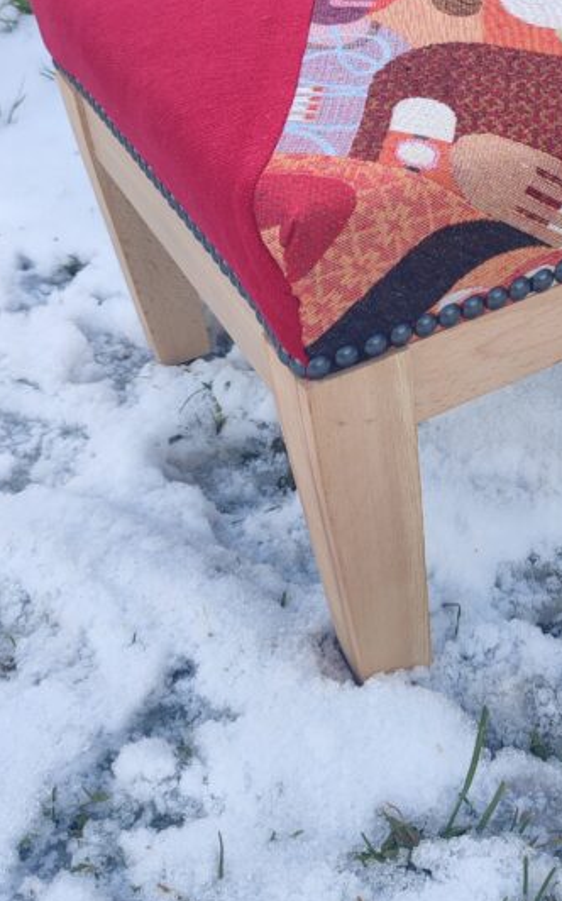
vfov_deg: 40.2
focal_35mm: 49
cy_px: 259
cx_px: 499
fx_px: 1202
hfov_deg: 25.5
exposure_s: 1/100
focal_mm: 5.89
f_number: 1.89
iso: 58
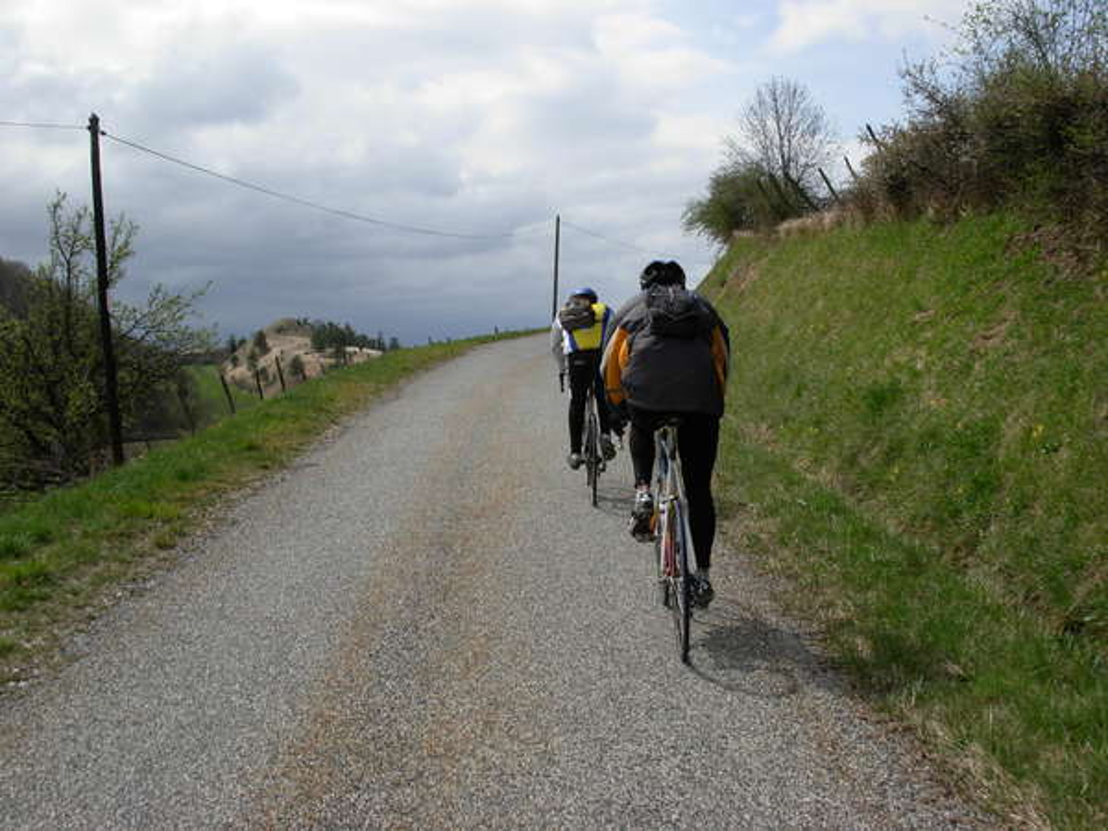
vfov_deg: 37.7
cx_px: 554
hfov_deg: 49.0
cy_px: 416
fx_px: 1216
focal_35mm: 38
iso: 79
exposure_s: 1/683
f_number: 4.9
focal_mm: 6.3
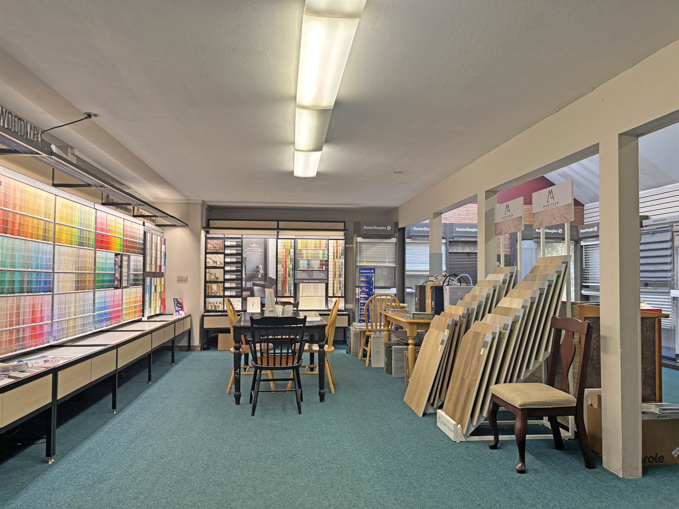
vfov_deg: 53.1
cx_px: 340
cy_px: 254
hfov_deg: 67.3
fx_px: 510
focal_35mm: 26
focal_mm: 5.96
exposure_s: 1/120
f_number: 1.6
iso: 125
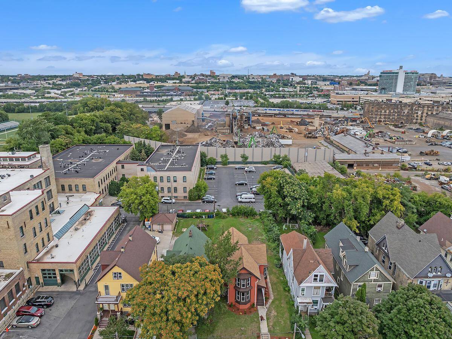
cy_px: 170
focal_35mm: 24
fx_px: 313
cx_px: 226
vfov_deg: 56.8
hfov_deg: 71.6
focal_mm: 12.29
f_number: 2.8
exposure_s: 1/2000
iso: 100
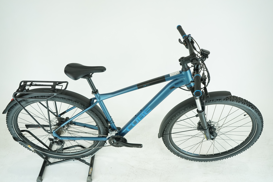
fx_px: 227
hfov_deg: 61.9
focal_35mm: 30
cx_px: 136
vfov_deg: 43.6
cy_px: 91
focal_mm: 30
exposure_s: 1/200
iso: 1600
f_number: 5.6
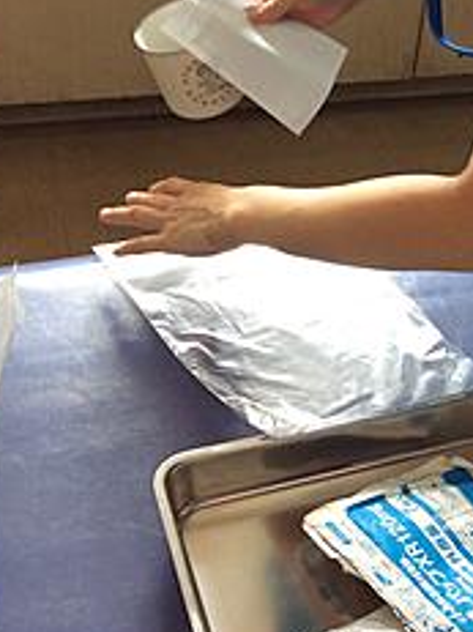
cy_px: 90
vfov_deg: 30.6
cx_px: 409
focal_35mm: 61
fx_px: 1112
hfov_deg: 23.5
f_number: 2.4
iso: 40
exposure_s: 1/120
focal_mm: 3.3
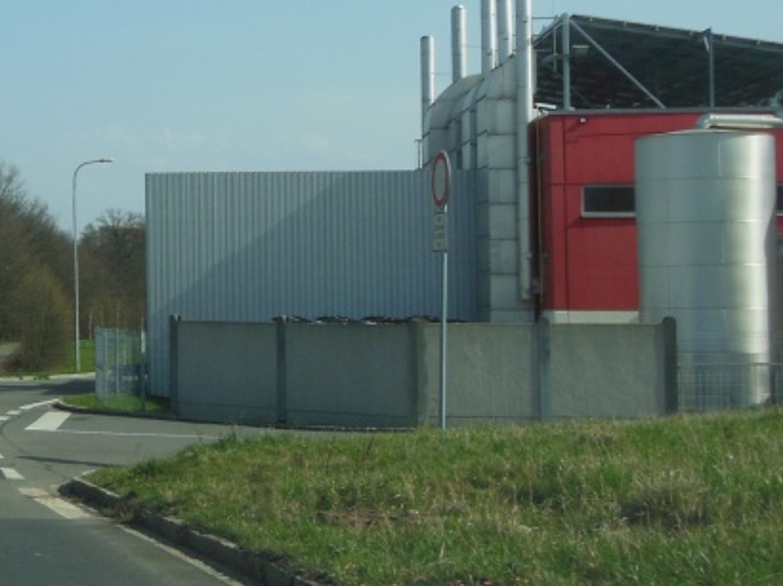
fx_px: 1922
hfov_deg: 21.6
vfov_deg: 17.3
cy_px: 200
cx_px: -115
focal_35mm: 85
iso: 125
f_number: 3.9
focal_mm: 6
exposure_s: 1/1000
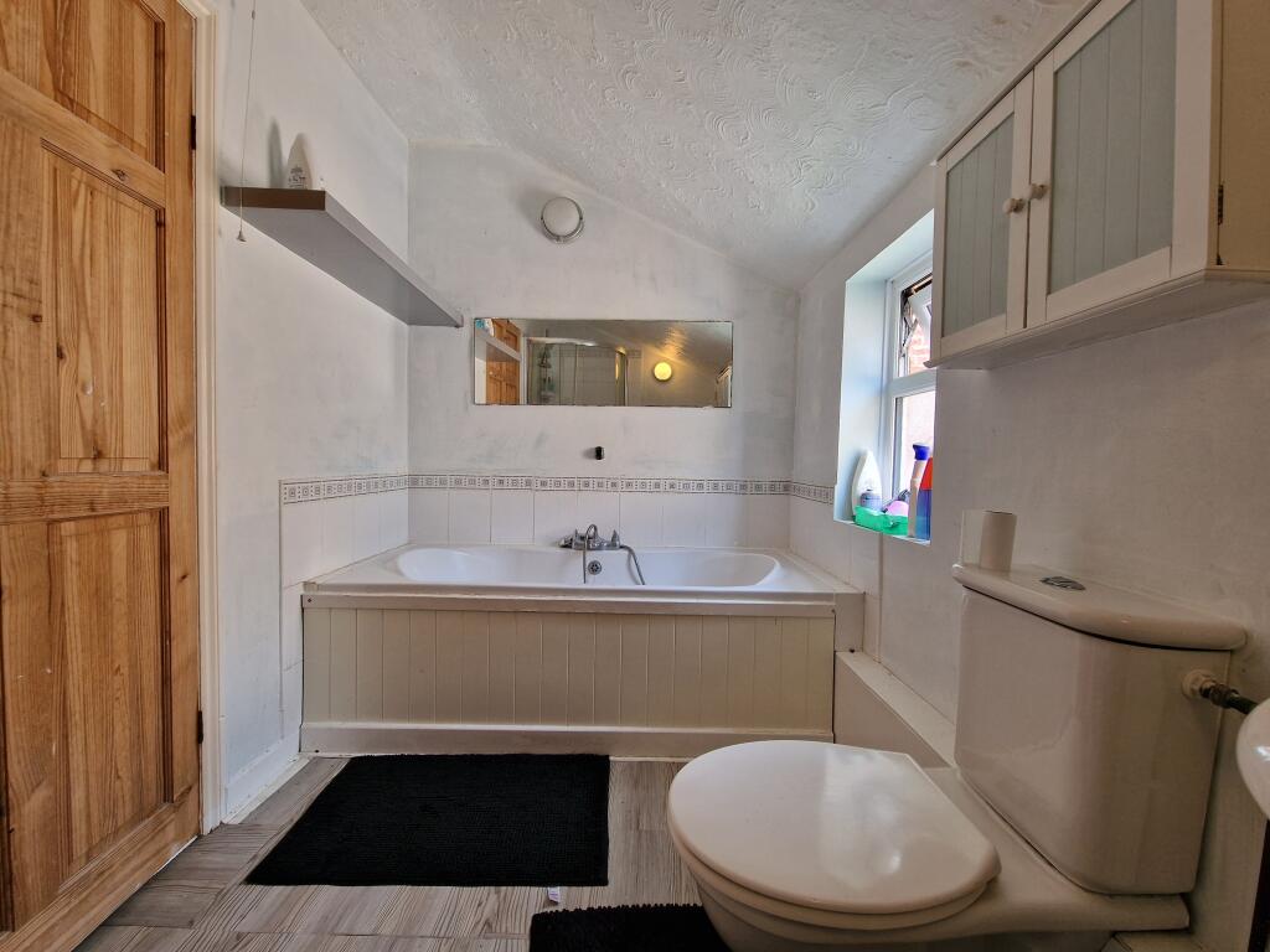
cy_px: 476
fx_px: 477
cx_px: 635
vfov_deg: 89.9
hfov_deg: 106.2
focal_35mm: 13
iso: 100
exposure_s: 1/50
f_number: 2.2
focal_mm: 2.2
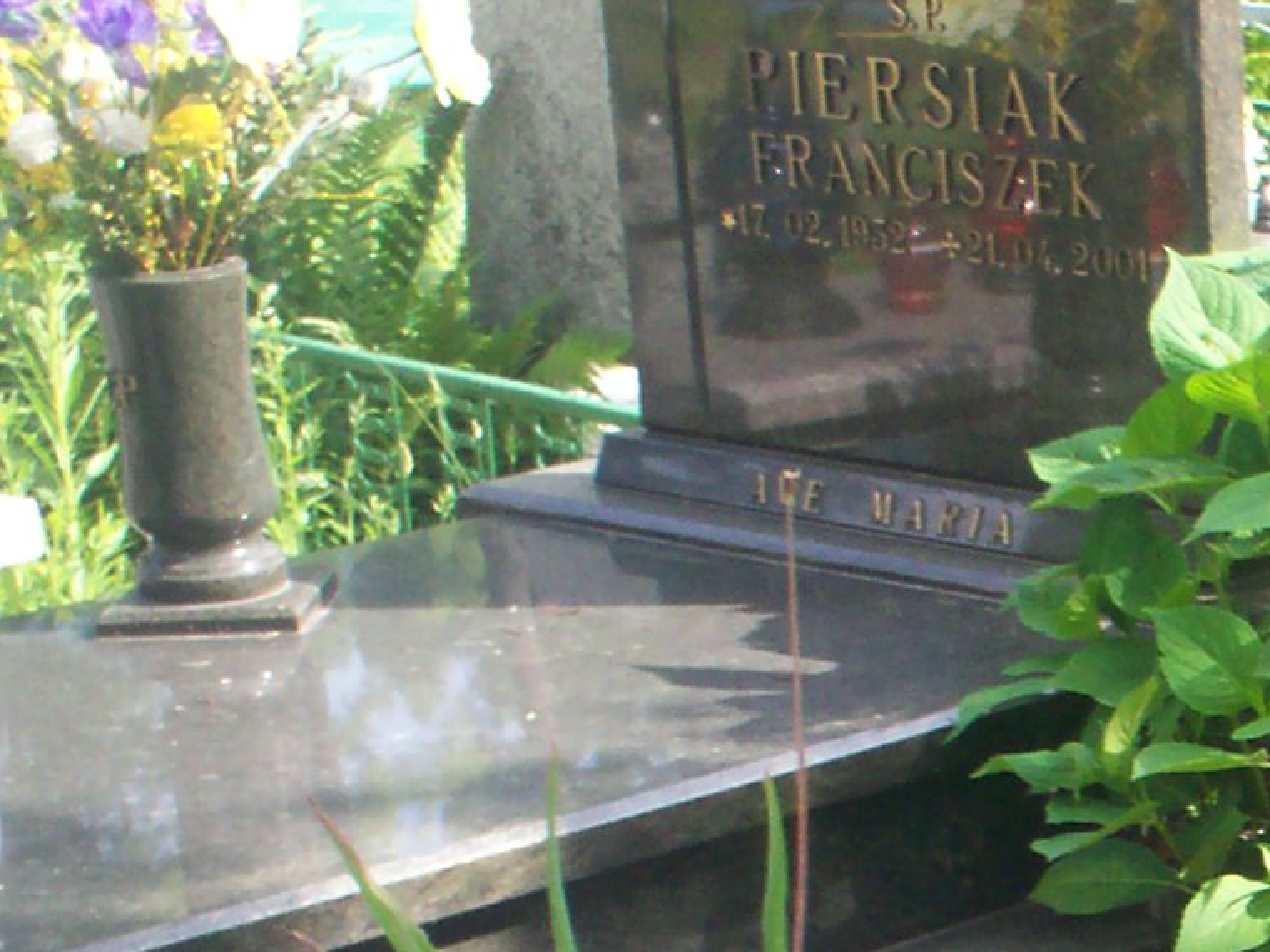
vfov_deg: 11.8
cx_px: 1720
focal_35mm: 122
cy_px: 1209
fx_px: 4476
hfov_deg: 15.3
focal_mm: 6
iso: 100
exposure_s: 1/98.2
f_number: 4.5
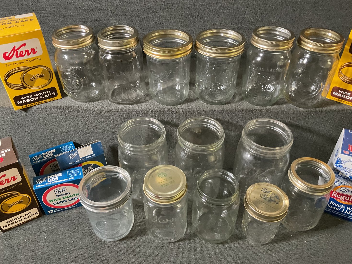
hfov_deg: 60.0
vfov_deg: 46.8
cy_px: 131
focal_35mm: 30
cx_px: 173
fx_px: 305
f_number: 1.8
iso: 250
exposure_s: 1/60
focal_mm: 3
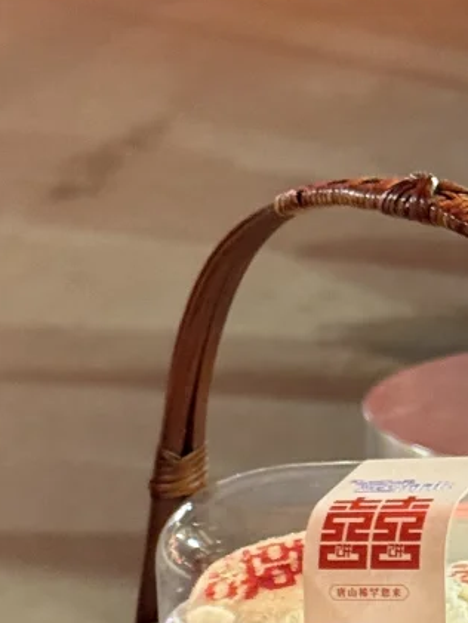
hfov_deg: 9.1
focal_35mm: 164
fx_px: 2955
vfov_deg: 11.9
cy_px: 688
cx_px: 298
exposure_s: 1/33
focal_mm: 6.76
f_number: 1.78
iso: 400
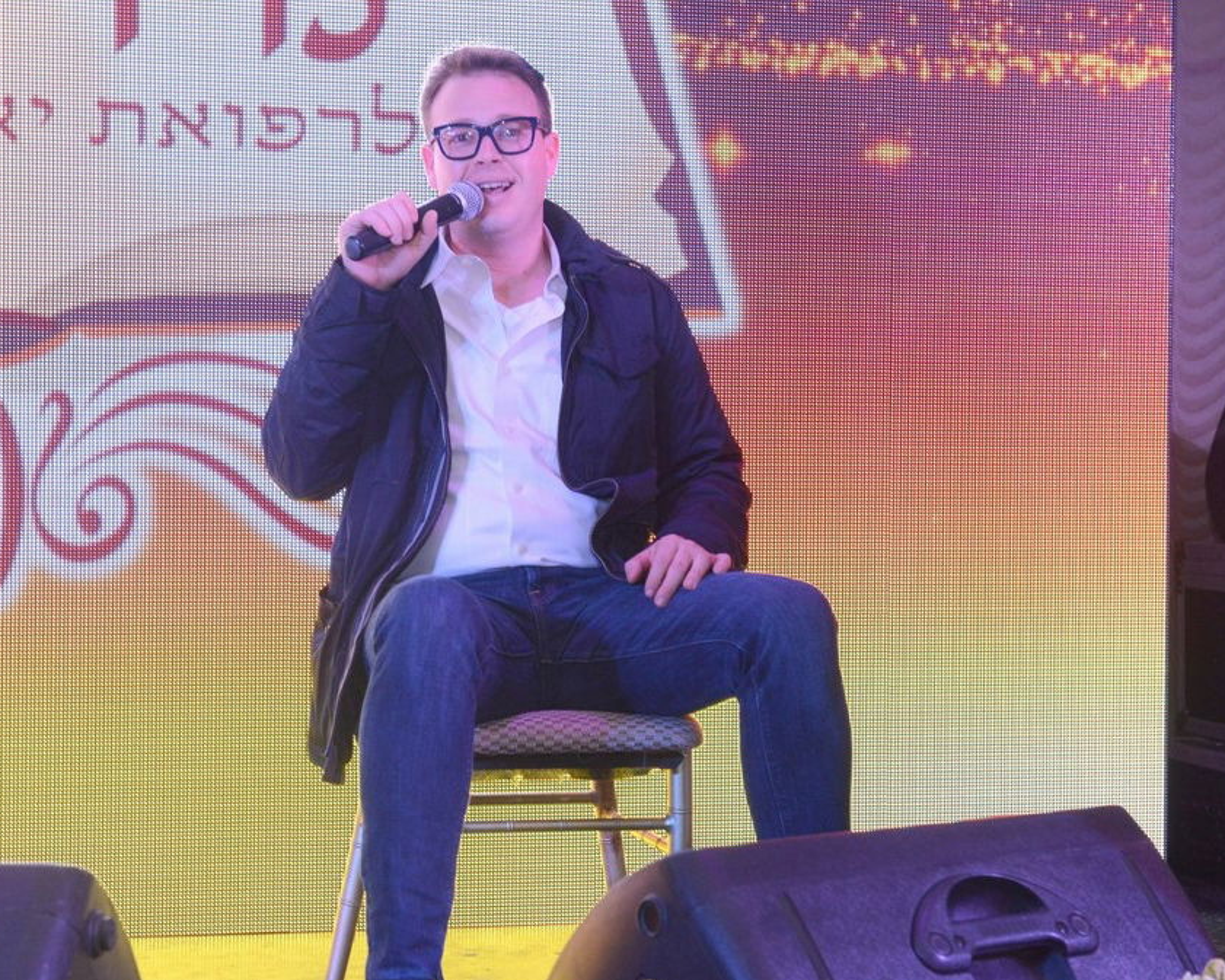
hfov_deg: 23.8
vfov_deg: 19.2
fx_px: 2901
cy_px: 486
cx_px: 494
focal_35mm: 80
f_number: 7.1
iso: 2500
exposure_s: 1/100
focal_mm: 70
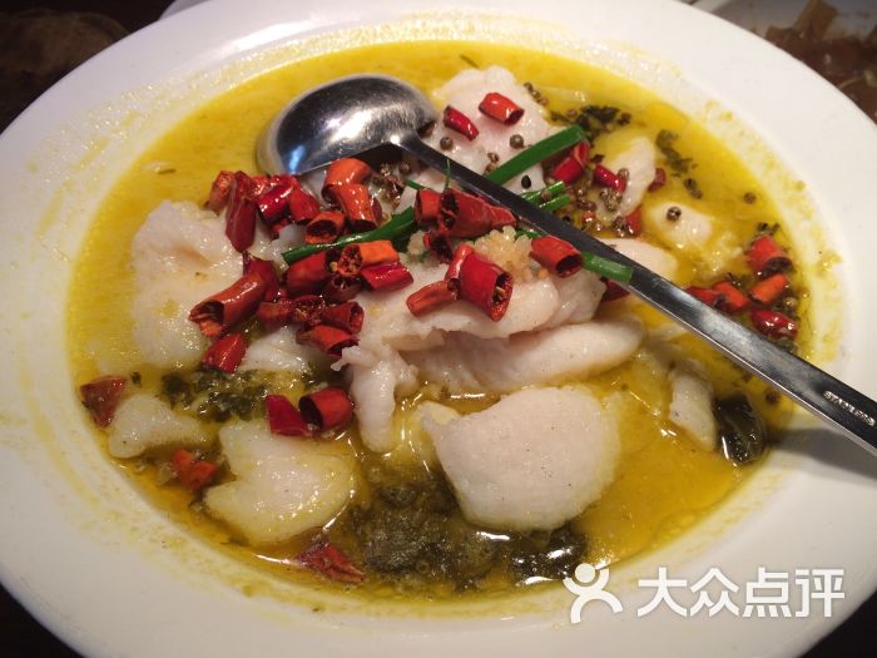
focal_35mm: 29
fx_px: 735
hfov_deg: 61.7
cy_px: 329
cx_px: 438
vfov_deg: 48.2
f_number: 2.2
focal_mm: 4.15
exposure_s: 1/120
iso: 40
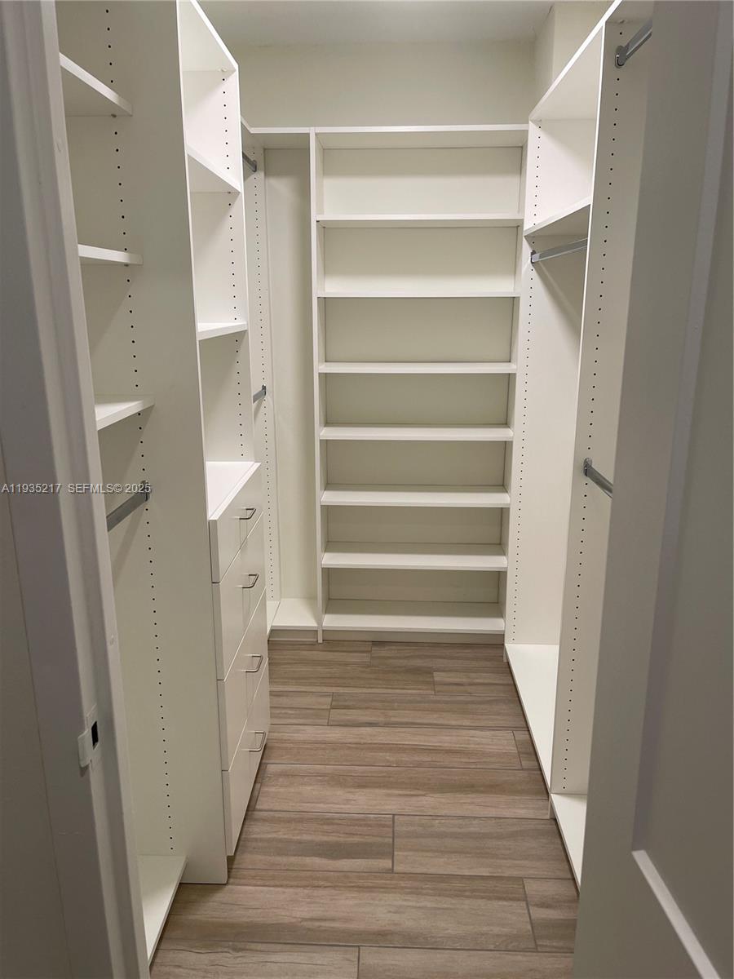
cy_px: 490
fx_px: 707
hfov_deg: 54.9
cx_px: 367
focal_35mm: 25
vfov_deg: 69.4
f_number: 1.6
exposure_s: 1/60
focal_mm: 5.1
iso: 64
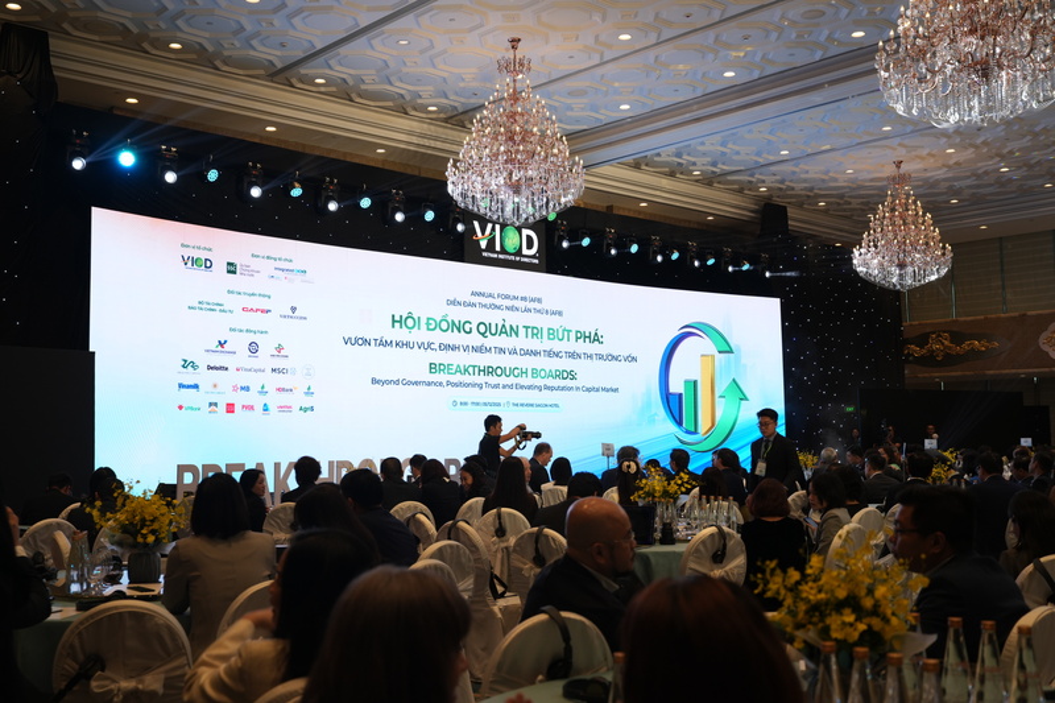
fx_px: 1084
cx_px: 528
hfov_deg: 51.9
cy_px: 352
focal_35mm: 37
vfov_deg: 35.9
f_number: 4
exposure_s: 1/100
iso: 500
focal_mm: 37
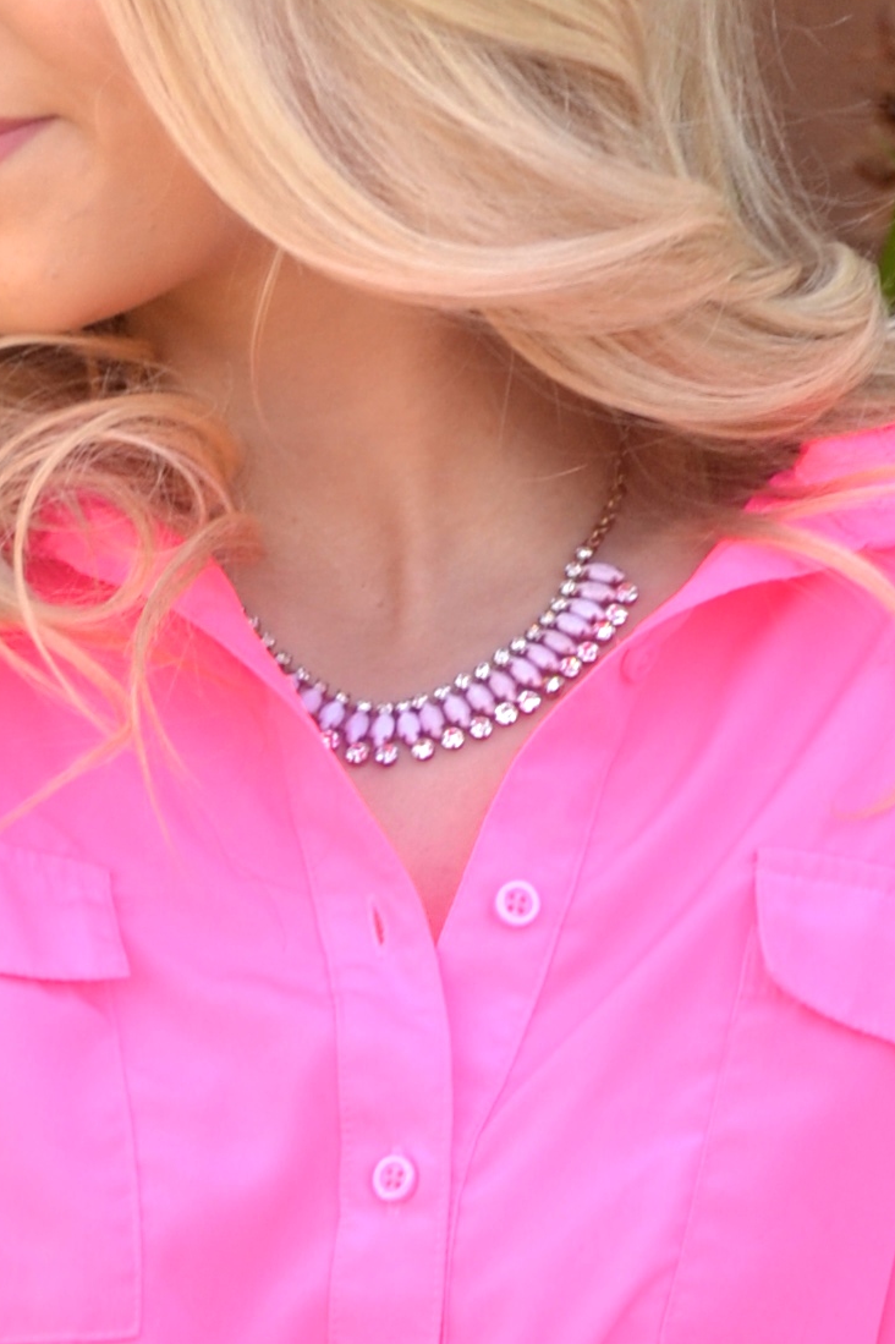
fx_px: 5634
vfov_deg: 13.1
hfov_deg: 9.1
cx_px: 160
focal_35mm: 151
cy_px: 1767
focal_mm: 24
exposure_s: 1/125
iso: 200
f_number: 5.6
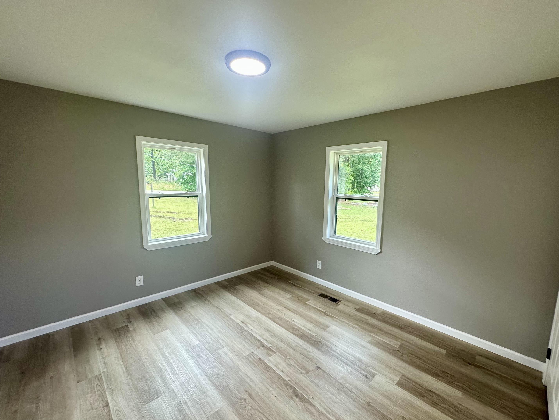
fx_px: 242
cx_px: 291
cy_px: 216
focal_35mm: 15
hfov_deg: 98.1
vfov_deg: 81.7
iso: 160
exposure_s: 1/120
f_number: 2.2
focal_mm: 2.22
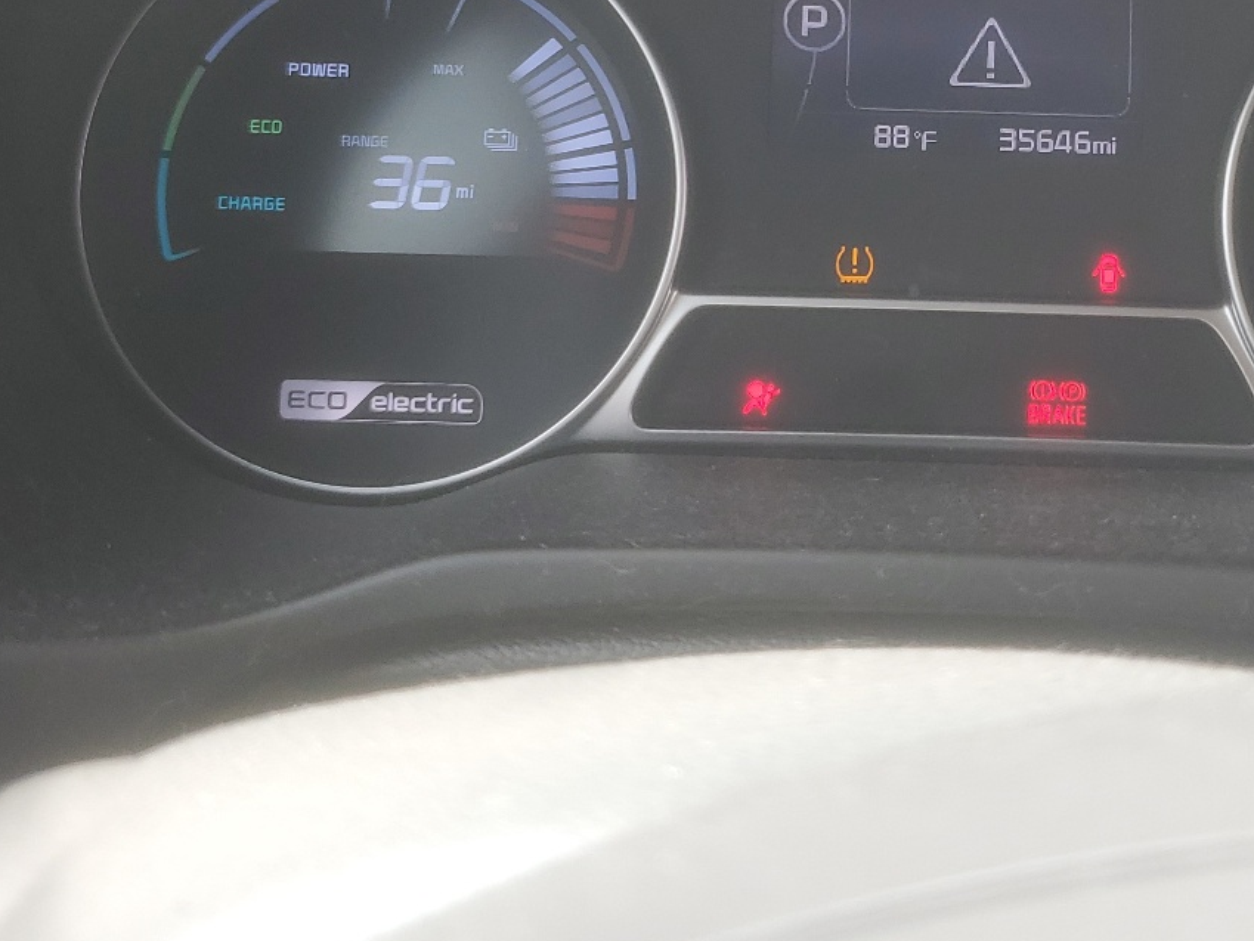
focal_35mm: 49
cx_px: 901
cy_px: 148
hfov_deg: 38.2
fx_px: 1775
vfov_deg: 28.8
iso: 50
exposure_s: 1/139
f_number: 1.5
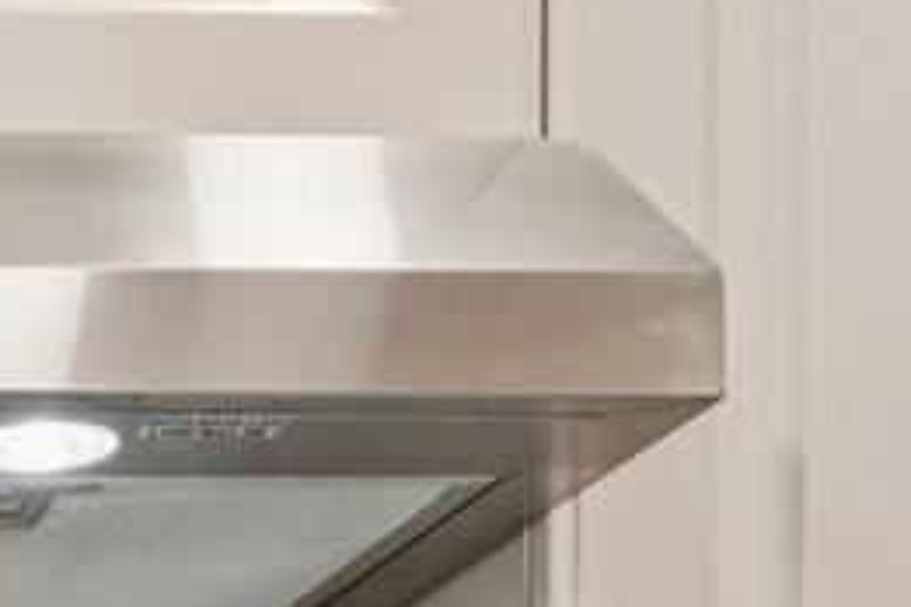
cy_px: 1252
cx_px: -482
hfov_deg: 18.3
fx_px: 2480
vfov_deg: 12.2
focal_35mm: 98
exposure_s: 1/30
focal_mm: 16
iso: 400
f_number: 8
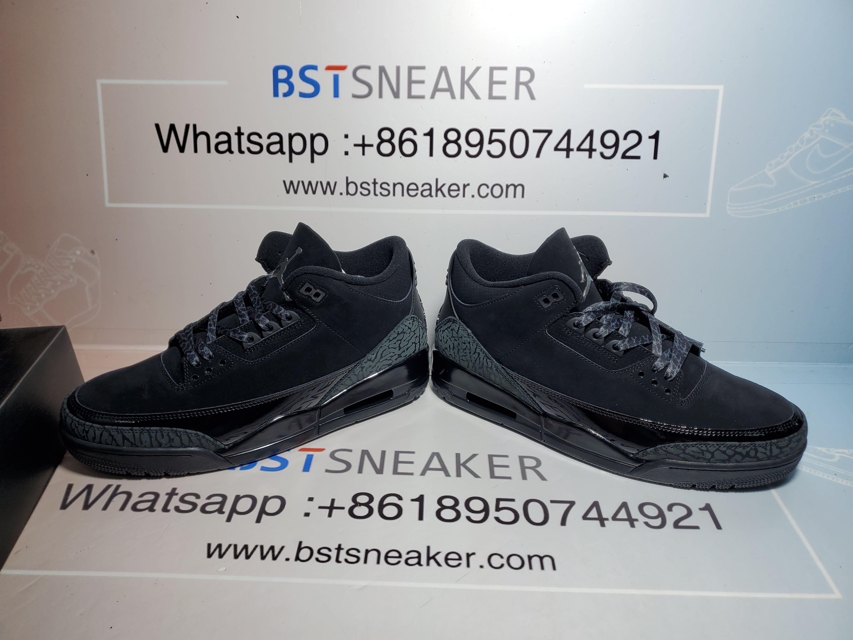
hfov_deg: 67.3
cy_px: 320
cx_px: 426
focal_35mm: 26
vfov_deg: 53.1
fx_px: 641
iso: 50
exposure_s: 1/526
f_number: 1.5
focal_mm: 4.3
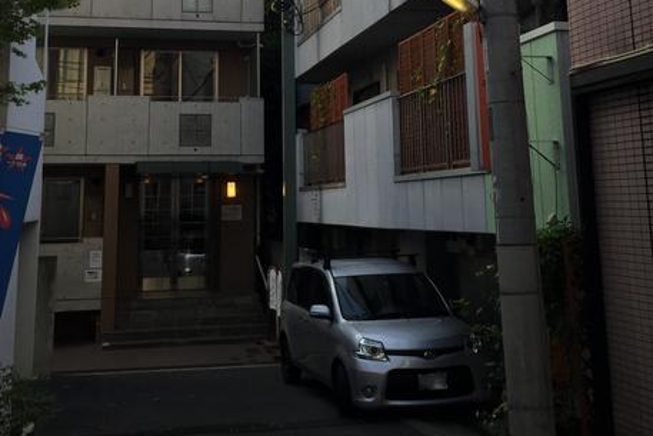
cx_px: 291
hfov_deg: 41.0
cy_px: 49
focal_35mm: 48
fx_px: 871
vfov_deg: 27.2
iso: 32
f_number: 2.2
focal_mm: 4.2
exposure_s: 1/359
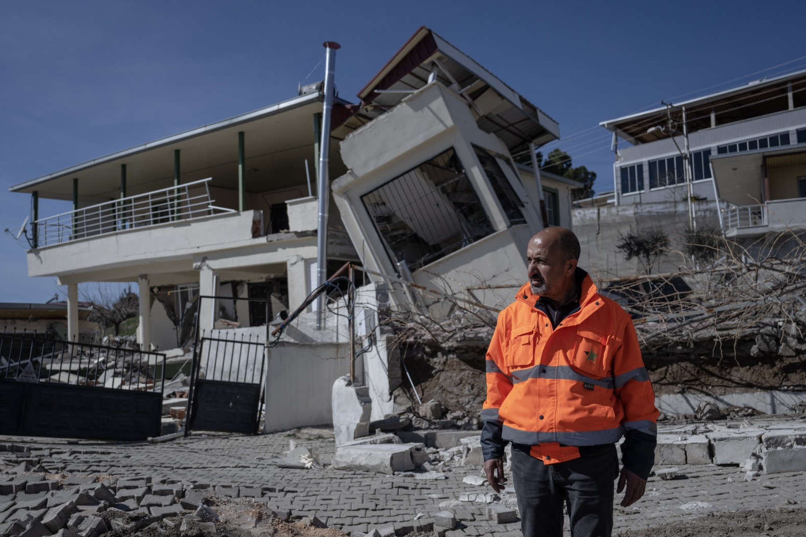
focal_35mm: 31
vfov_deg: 42.3
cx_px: 402
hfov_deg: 60.3
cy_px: 269
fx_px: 694
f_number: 3.2
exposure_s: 1/4000
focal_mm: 30
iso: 100
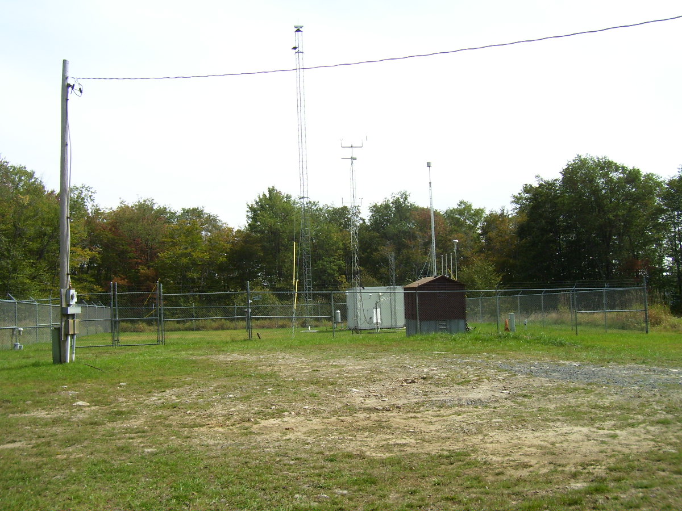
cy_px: 256
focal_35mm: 34
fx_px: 670
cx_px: 341
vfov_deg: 41.8
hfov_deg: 54.0
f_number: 4.8
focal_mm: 5.6
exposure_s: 1/350
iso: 80
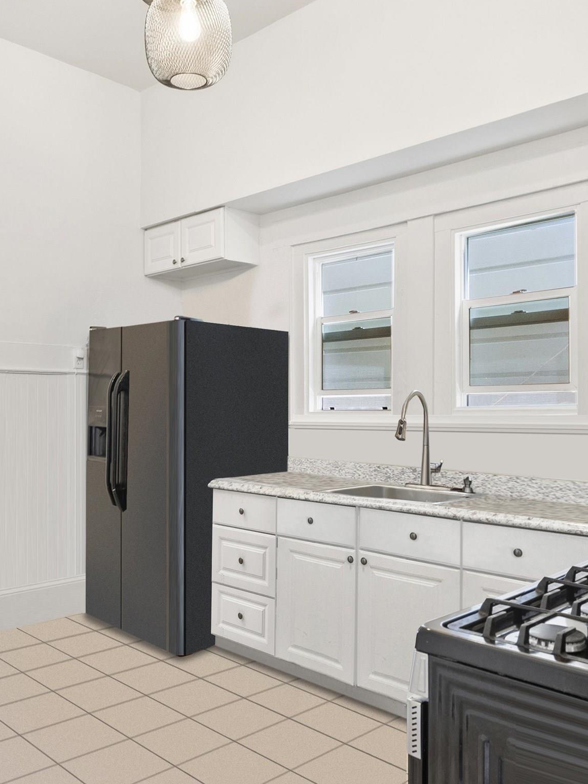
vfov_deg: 58.3
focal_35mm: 31
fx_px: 702
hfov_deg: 44.9
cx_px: 204
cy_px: 414
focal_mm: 16
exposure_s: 1/1.25
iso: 500
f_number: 8
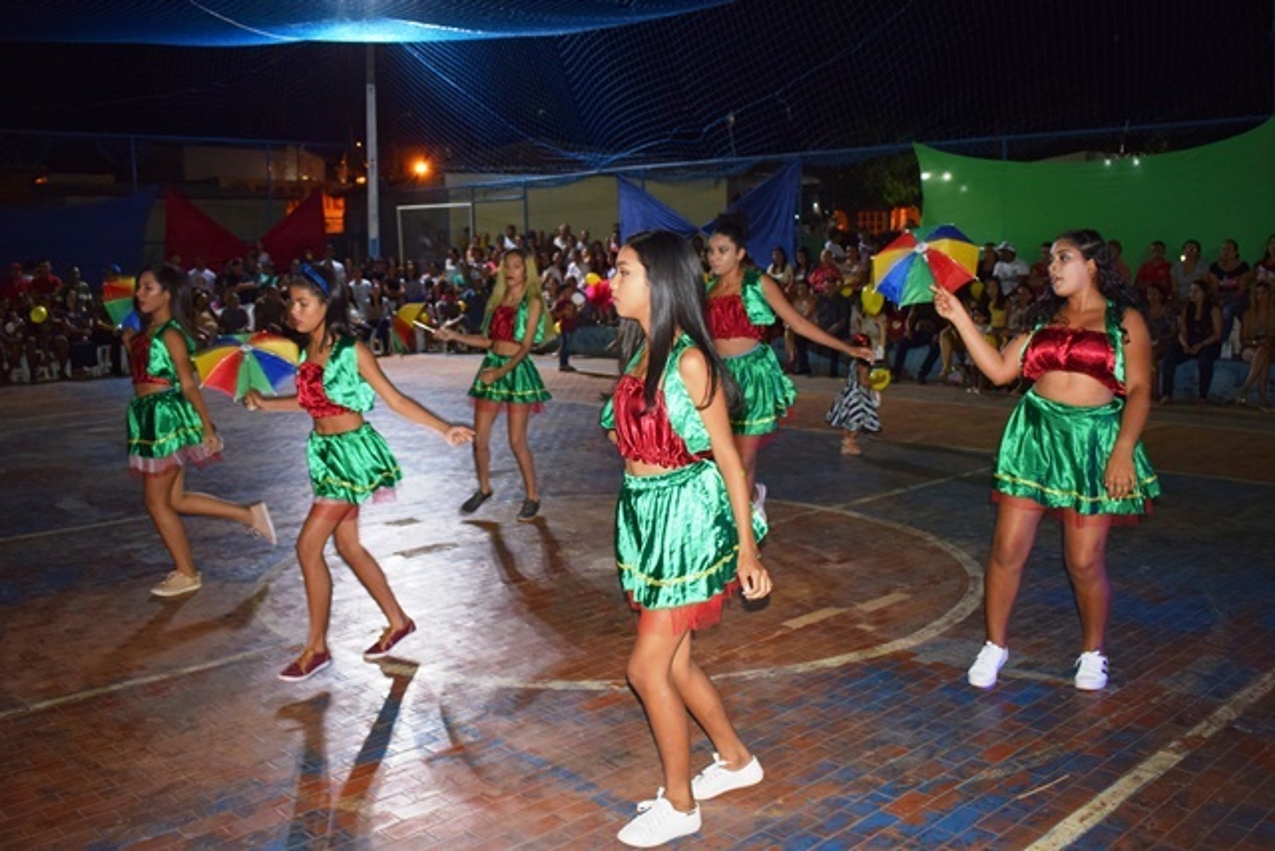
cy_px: 426
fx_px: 1169
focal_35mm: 33
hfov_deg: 57.2
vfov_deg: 40.0
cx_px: 638
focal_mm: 22
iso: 1400
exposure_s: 1/60
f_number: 3.8
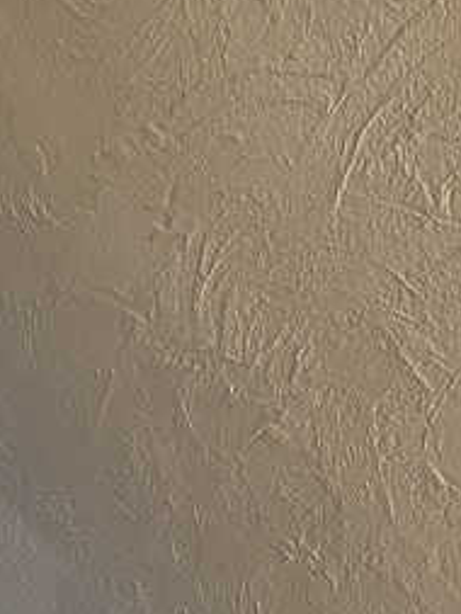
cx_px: -99
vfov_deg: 23.7
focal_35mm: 79
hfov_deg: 17.7
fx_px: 1402
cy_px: 602
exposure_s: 1/50
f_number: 1.5
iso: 200
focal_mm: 5.7
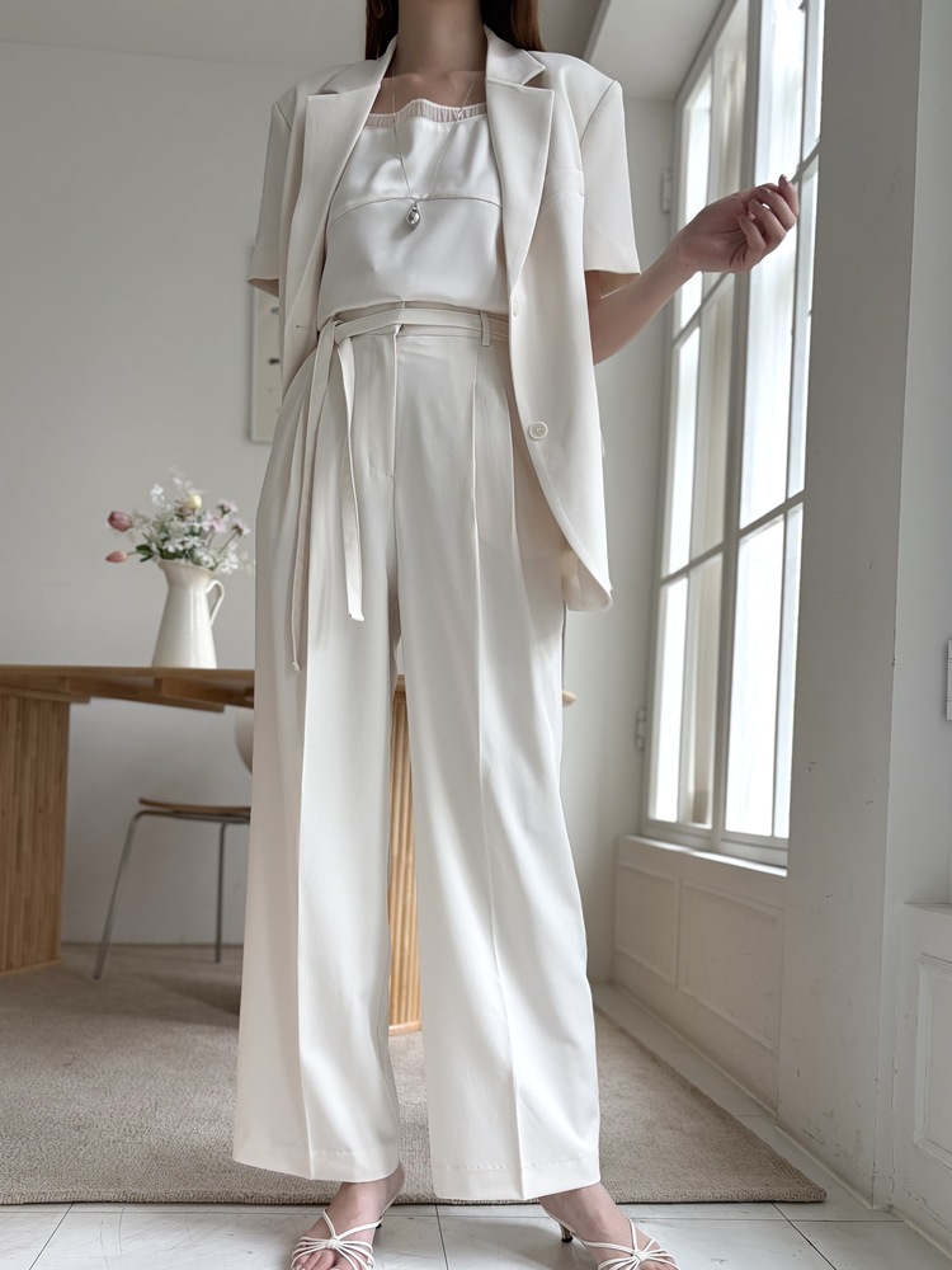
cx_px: 476
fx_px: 953
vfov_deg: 67.3
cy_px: 635
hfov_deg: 53.1
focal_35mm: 26
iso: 32
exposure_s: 1/132
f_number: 1.6
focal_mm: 5.96
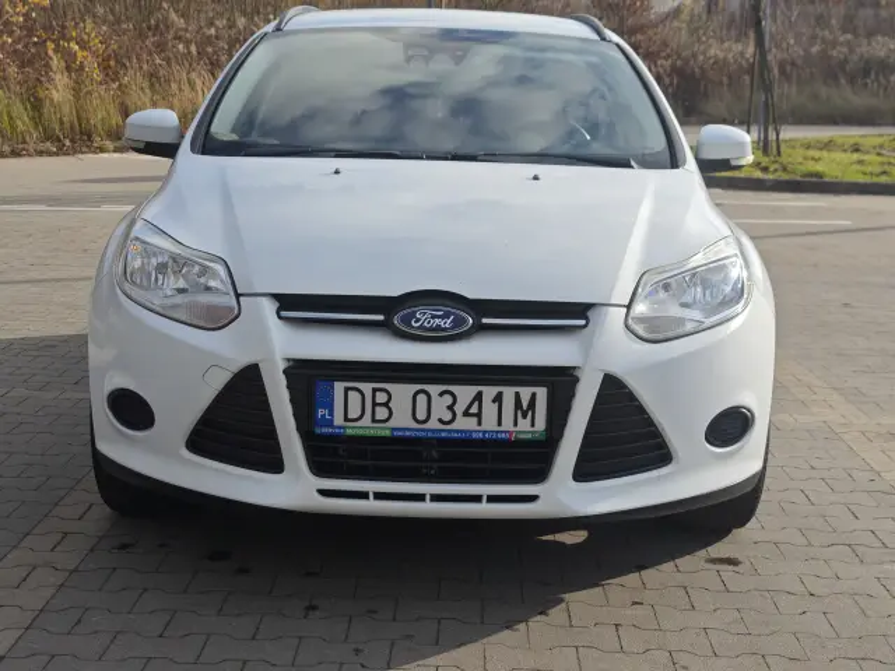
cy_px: 336
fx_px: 1422
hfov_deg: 34.9
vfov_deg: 26.6
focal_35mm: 55
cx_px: 448
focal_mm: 8.72
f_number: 2
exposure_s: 1/1938
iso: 50
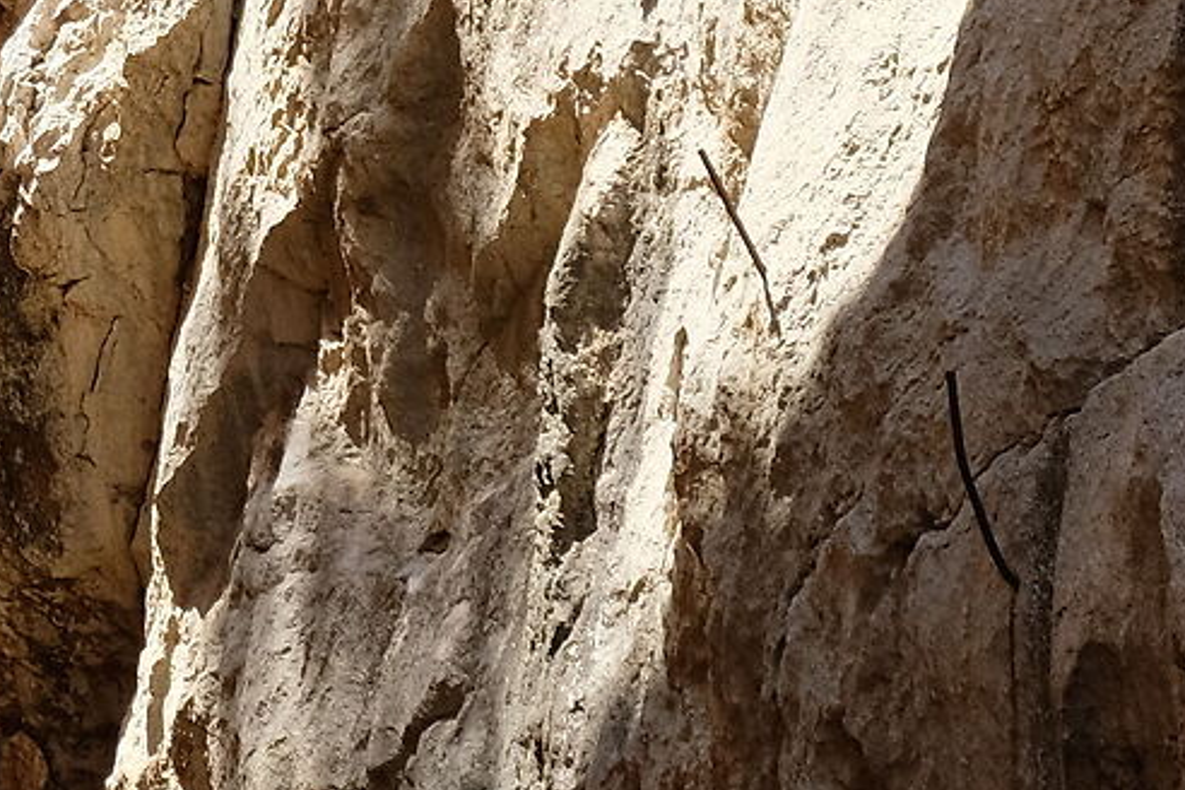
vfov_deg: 5.7
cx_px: -499
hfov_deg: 8.5
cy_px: -376
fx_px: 7866
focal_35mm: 239
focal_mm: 32.9
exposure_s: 1/220
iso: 400
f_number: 8
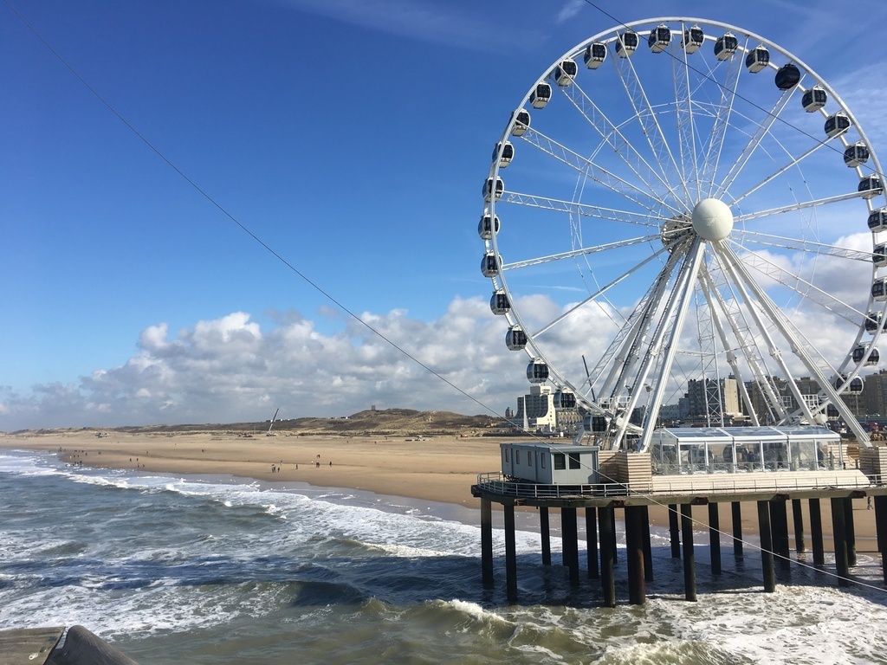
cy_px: 332
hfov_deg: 61.7
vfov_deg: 48.2
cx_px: 444
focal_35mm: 29
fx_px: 743
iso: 25
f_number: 2.2
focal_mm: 4.15
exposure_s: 1/1923
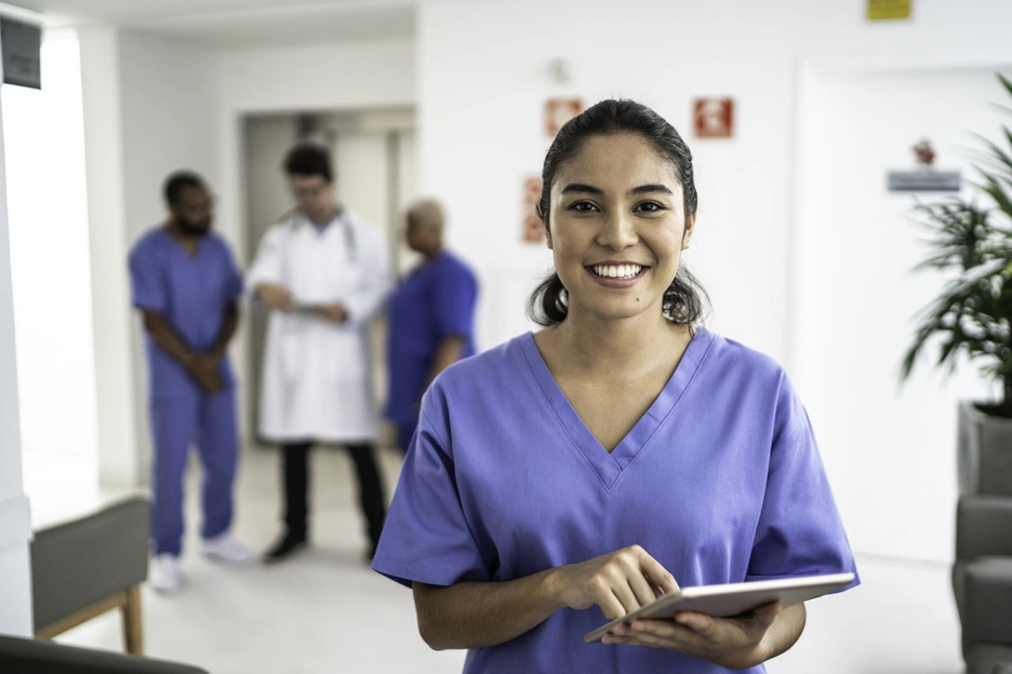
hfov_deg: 54.4
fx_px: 984
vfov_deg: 37.9
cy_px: 337
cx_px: 506
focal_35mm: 35
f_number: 1.4
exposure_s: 1/2000
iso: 320
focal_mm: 35
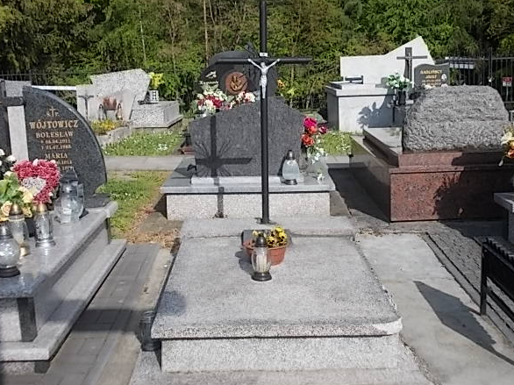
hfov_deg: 40.4
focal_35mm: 47
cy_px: 179
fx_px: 698
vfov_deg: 30.8
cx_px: 257
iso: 80
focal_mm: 6.1
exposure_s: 1/250
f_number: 6.5
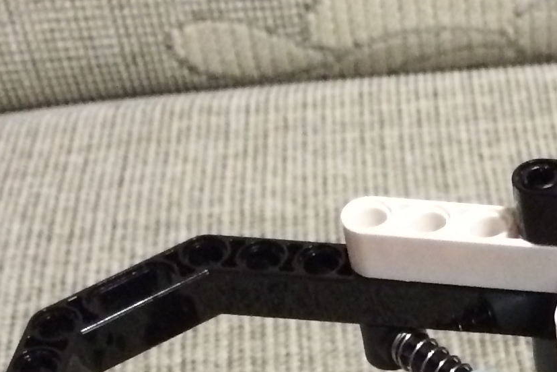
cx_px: 687
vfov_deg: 10.2
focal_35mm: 123
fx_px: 1903
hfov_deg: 15.9
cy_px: 774
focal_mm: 4.12
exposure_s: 1/17
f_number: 2.2
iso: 400
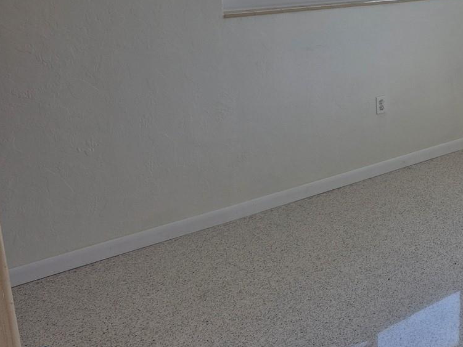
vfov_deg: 29.1
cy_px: 78
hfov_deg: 34.5
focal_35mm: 49
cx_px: 489
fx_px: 655
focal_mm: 5.4
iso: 25
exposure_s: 1/272
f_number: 1.8
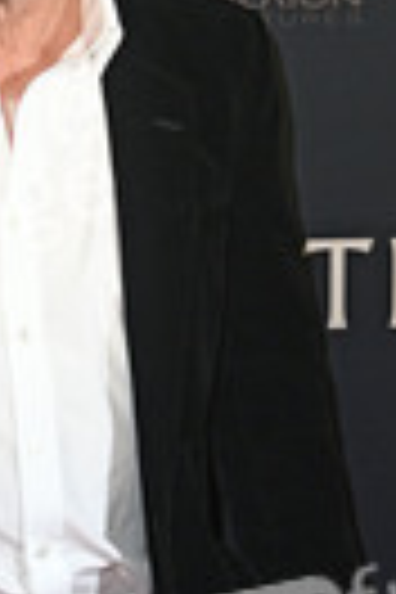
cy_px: 418
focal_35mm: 115
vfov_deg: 17.7
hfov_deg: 11.8
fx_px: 1897
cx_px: 14
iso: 1600
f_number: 5.6
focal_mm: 38
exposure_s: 1/200
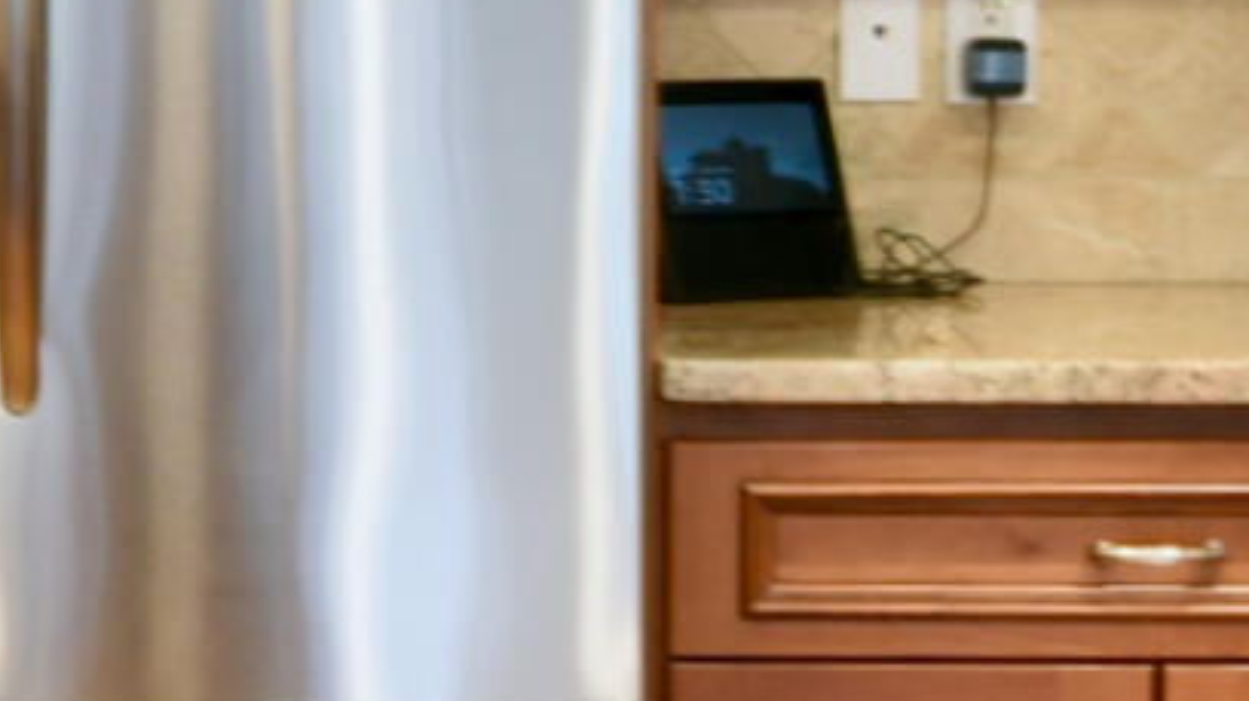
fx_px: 3575
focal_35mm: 108
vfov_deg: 11.1
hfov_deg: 19.5
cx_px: 184
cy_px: -11
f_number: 11
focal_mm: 14
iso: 800
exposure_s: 1/5
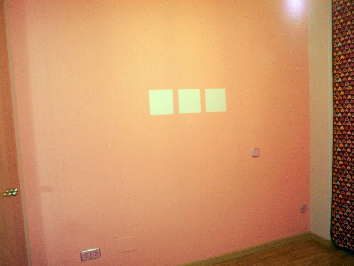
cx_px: 177
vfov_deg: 45.4
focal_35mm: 31
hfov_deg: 58.4
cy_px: 133
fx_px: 317
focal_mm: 5.45
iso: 400
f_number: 2.9
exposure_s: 1/30
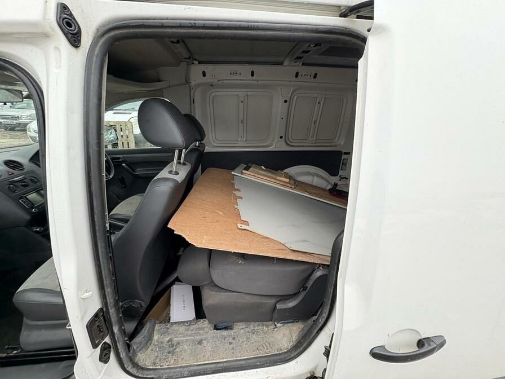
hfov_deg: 102.1
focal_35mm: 14
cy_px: 190
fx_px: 204
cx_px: 252
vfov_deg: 85.7
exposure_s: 1/136
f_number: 2.2
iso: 125
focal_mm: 2.22
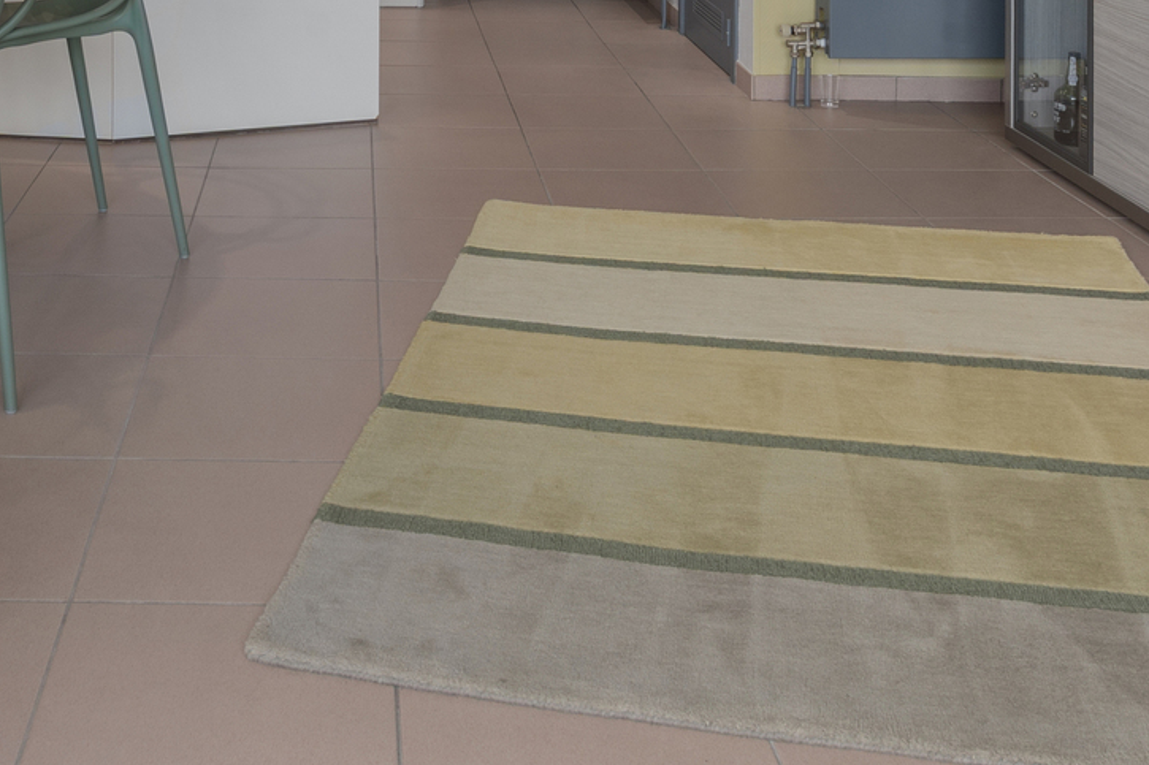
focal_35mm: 55
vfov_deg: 22.0
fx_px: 1744
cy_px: -253
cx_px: 334
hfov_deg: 35.9
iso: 200
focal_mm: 16.5
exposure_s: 1/4
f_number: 11
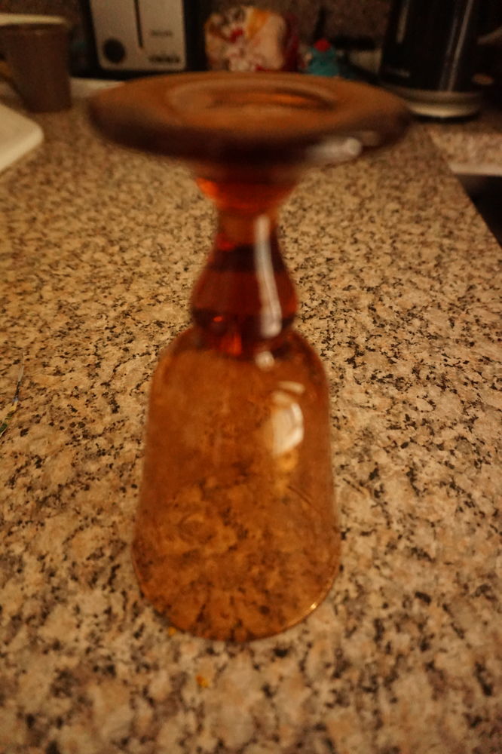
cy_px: 377
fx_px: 502
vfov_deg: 73.8
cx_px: 251
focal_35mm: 24
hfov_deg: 53.1
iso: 3200
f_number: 3.5
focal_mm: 16
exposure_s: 1/60
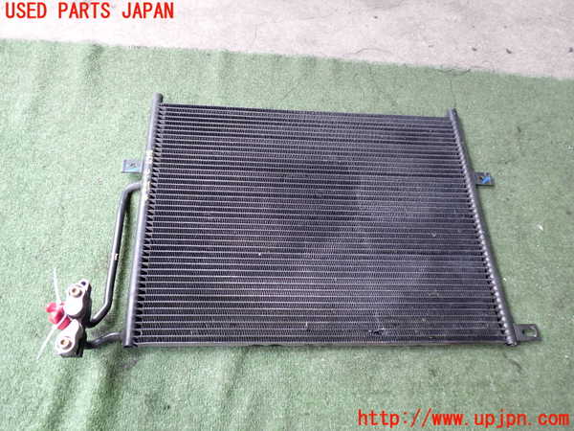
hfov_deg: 60.0
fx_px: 497
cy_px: 216
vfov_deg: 46.8
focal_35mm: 30
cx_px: 287
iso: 200
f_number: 2.3
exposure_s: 1/50
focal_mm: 5.4
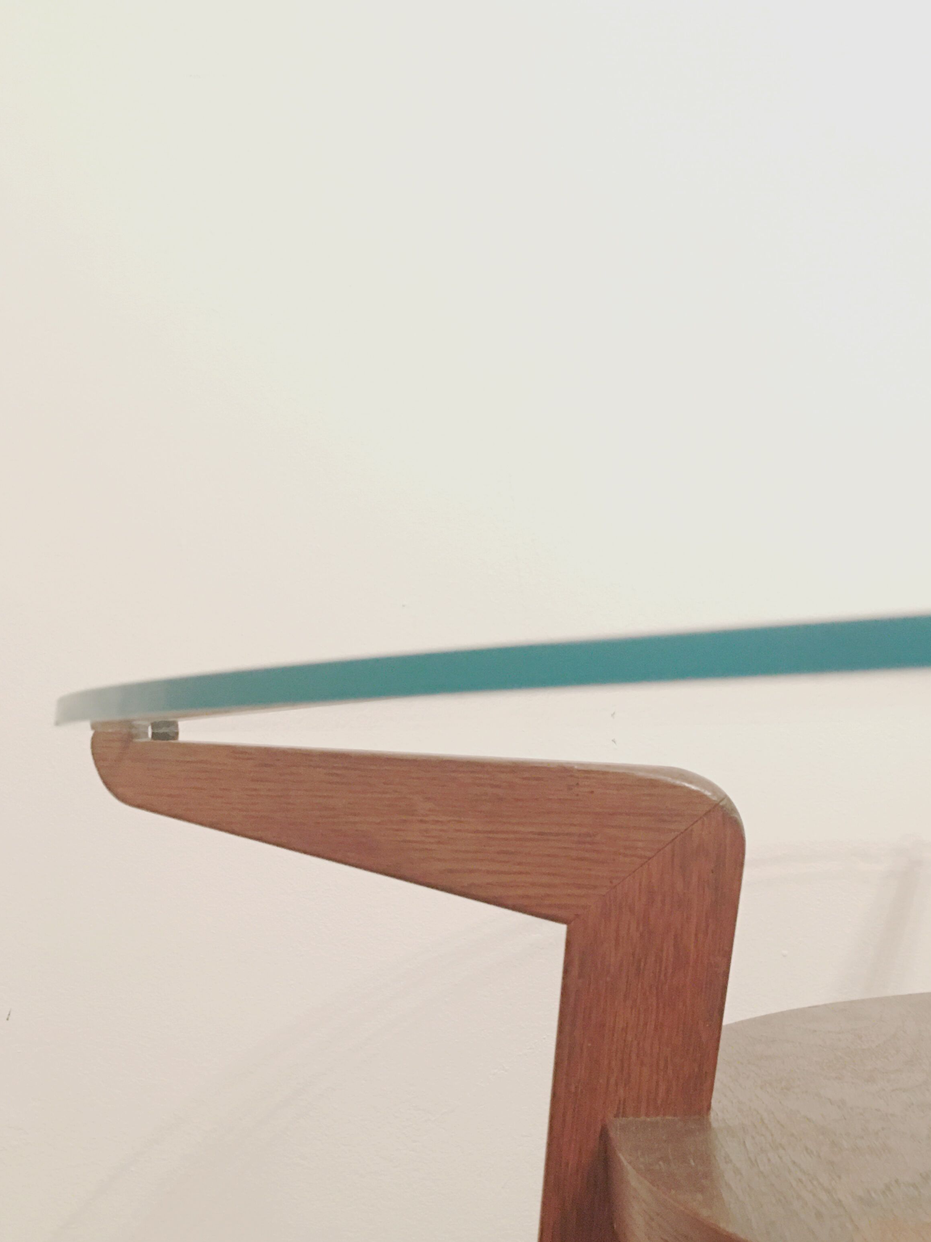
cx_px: 590
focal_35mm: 38
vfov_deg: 48.7
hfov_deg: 37.5
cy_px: 749
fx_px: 1363
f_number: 2.2
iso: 160
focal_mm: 4.15
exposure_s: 1/8
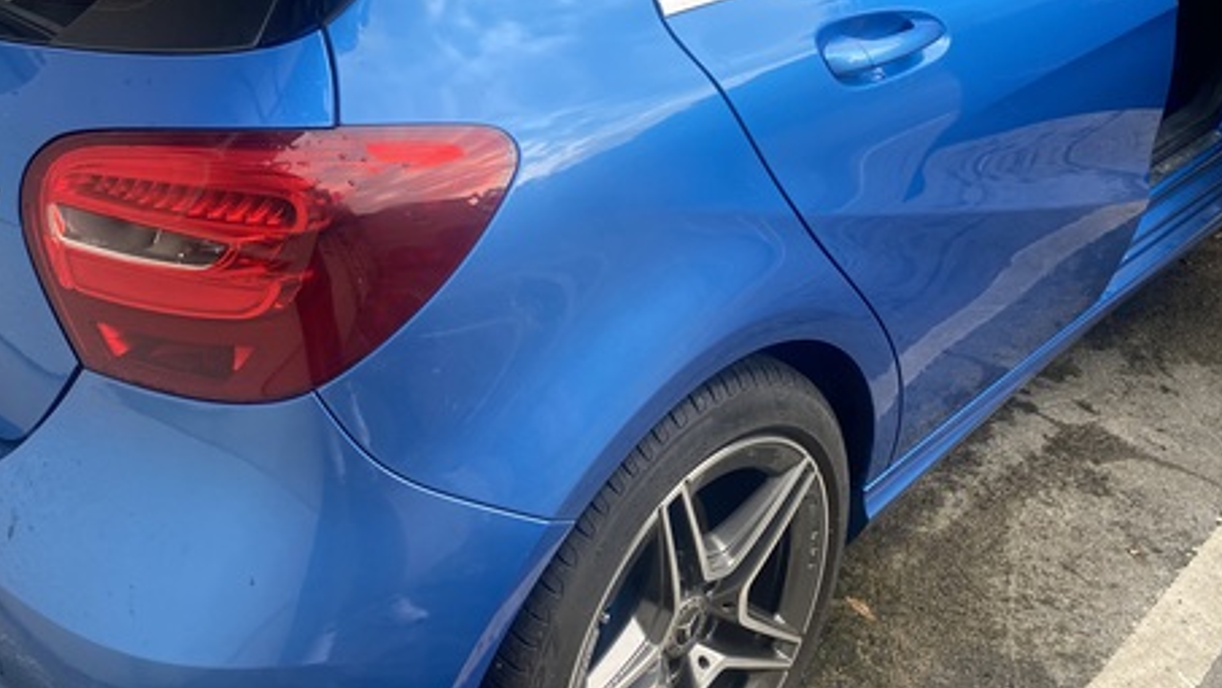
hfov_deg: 50.2
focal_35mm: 40
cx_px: 496
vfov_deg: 28.9
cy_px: 113
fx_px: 1296
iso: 32
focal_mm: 4.25
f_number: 1.8
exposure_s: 1/497
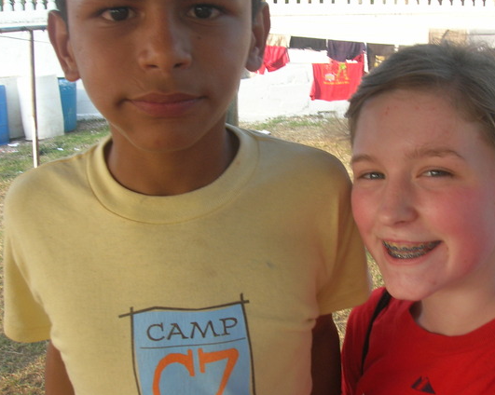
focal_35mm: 40
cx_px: 270
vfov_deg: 37.3
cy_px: 203
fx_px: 586
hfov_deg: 45.8
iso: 50
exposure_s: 1/61.5
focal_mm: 5.7
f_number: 4.9
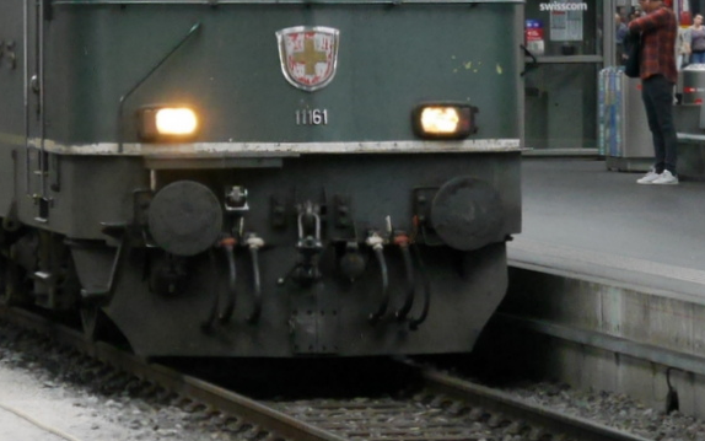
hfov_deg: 11.2
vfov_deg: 7.0
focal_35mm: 186
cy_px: 18
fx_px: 3574
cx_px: 122
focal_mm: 42
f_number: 5.6
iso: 1000
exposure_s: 1/80
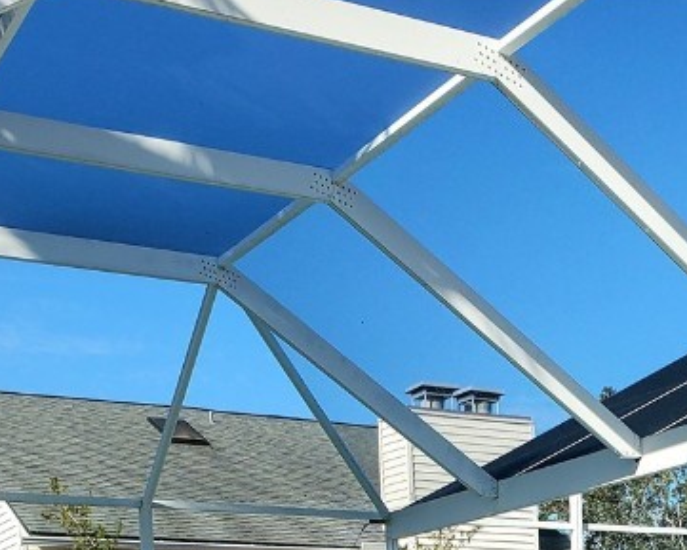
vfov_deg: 19.6
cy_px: 721
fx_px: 1464
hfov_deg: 25.8
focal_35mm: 72
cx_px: 586
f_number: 2.4
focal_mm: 4.3
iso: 50
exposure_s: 1/1250
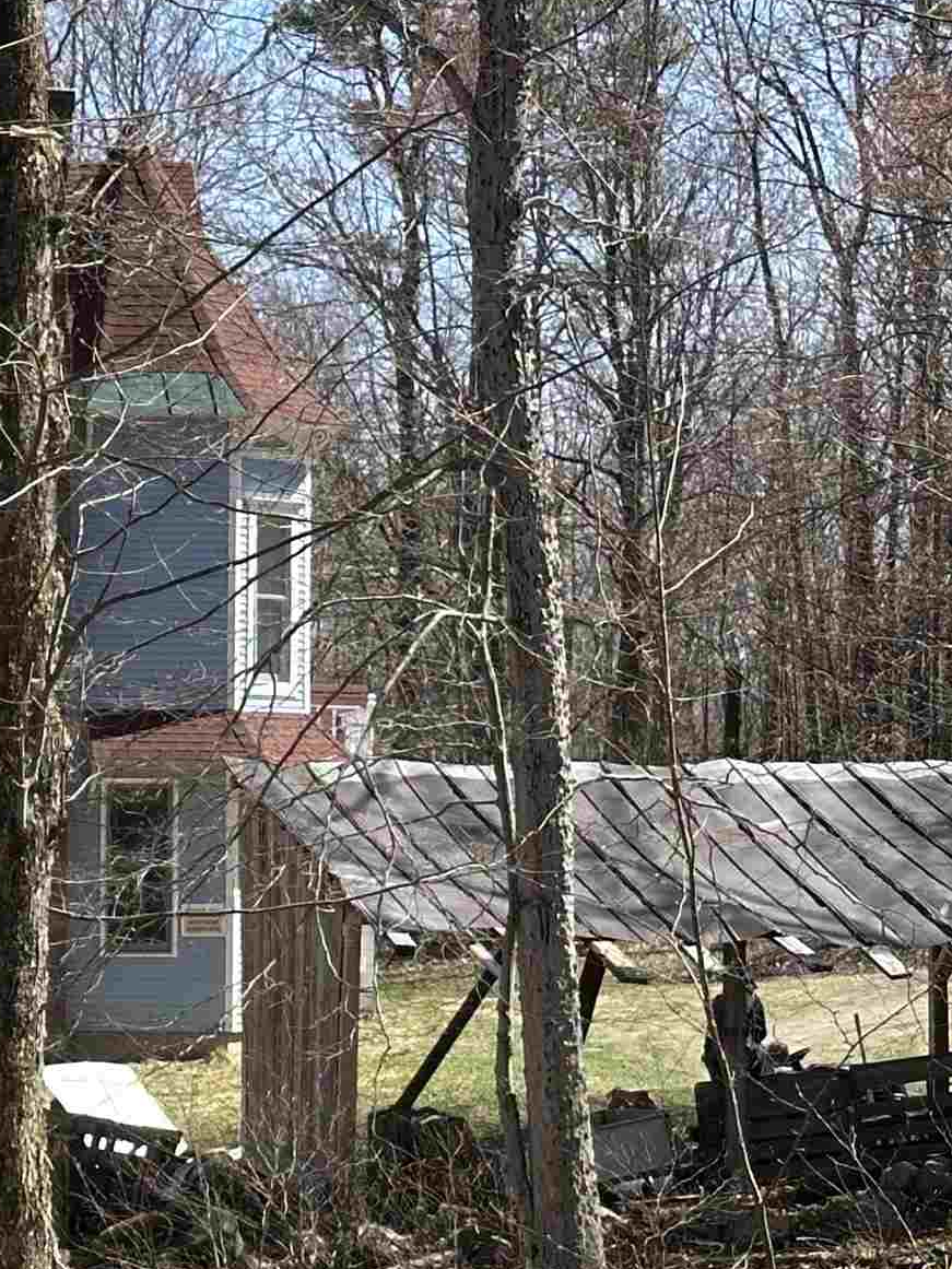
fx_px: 4656
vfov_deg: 15.5
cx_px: -245
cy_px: 896
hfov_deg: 11.4
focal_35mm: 127
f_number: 1.78
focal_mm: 6.86
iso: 64
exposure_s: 1/1376
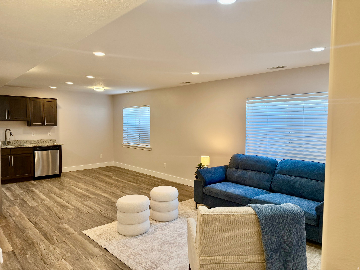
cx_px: 180
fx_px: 250
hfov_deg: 71.6
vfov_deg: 56.8
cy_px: 135
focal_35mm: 24
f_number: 1.78
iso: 160
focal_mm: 6.76
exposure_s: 1/125
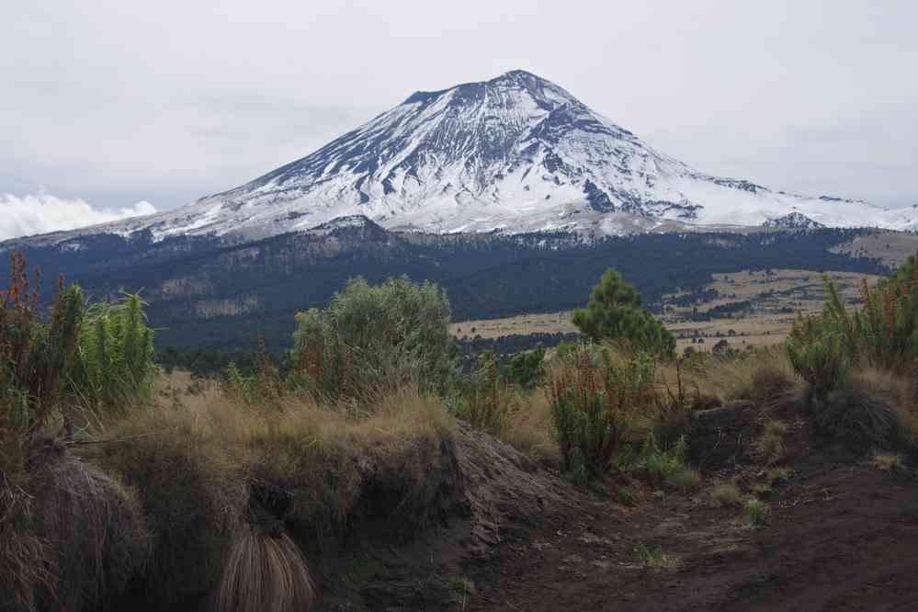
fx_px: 1096
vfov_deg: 31.2
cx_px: 459
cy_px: 306
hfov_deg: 45.4
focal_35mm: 43
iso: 200
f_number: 5.6
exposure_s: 1/250
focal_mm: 29.4
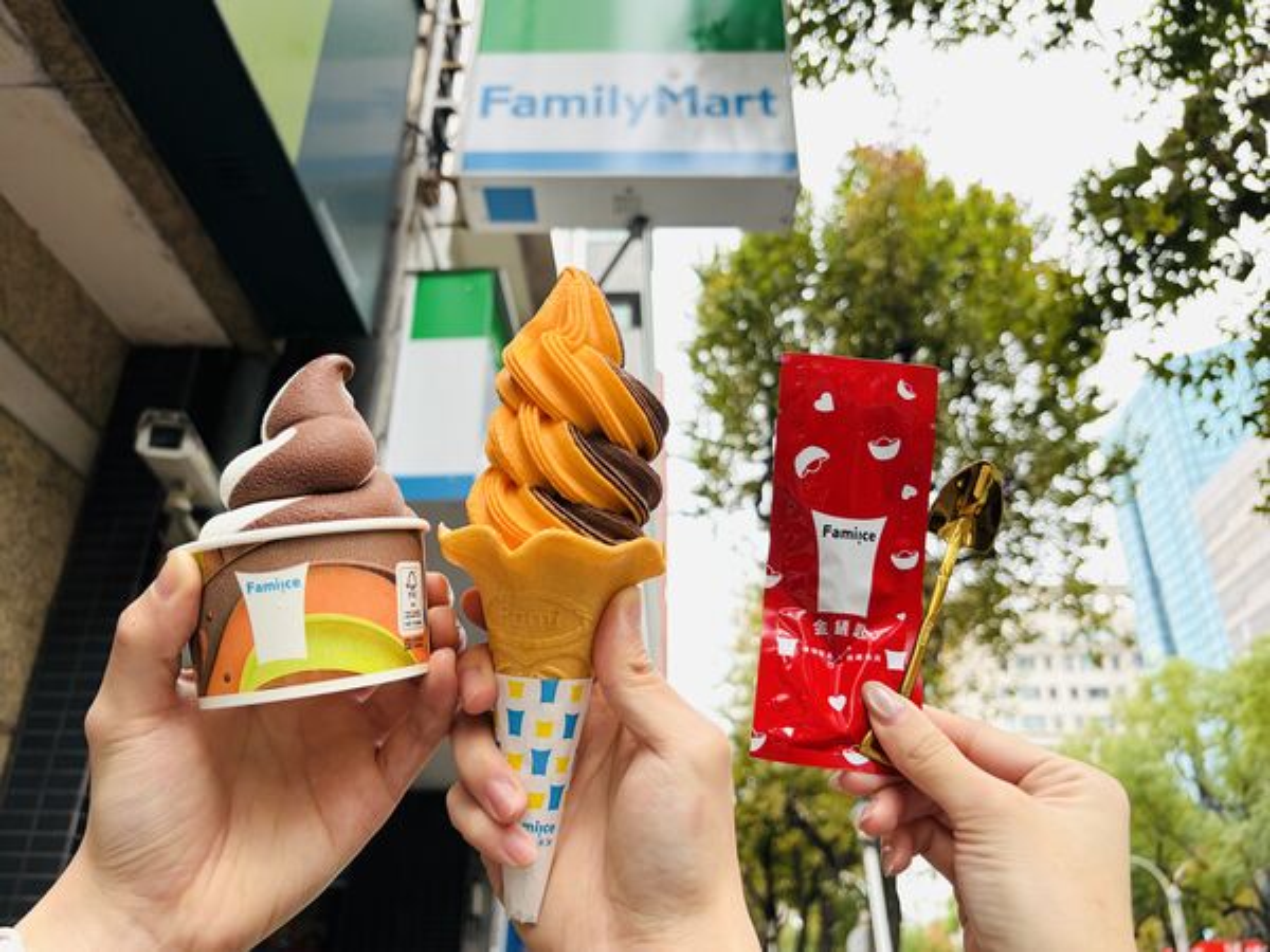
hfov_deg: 67.3
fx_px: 954
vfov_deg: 53.1
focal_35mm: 26
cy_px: 476
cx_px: 635
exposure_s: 1/194
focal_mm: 5.96
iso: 50
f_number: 1.6
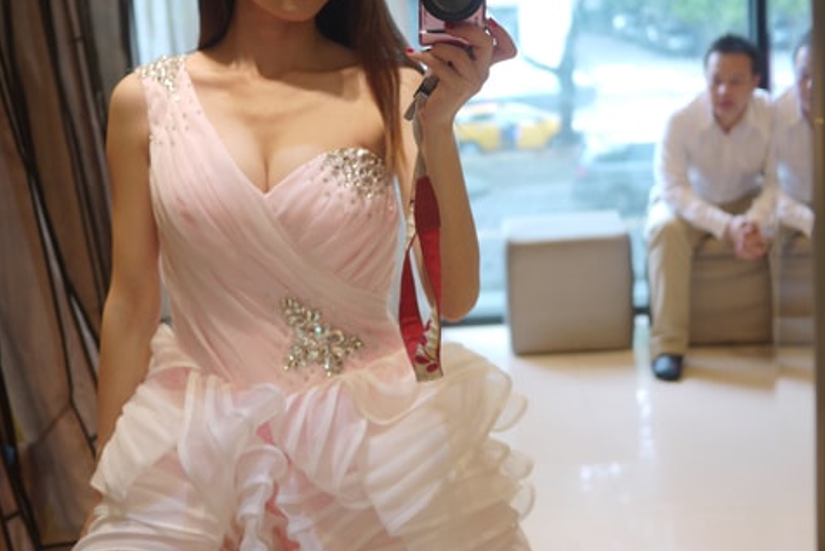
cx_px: 413
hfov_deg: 35.6
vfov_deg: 24.2
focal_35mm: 56
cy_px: 256
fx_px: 1284
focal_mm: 20
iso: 100
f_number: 1.7
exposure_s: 1/100
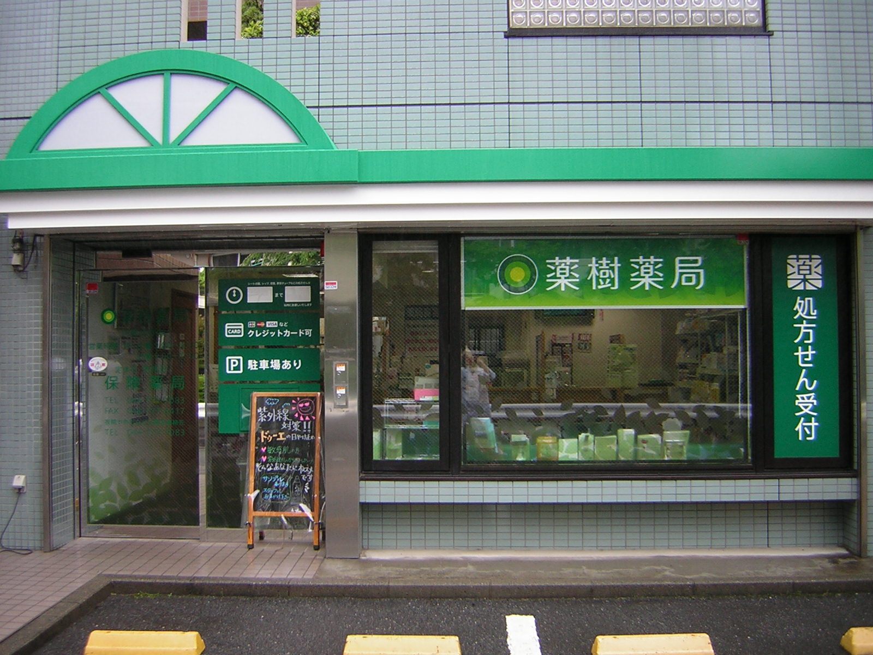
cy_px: 328
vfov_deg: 39.7
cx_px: 436
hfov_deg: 51.4
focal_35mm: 36
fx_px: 908
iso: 50
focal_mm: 4.7
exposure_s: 1/108
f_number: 2.6
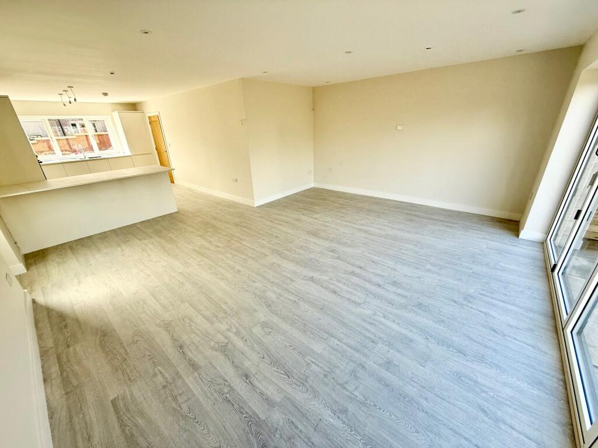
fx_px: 242
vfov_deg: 85.7
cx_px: 299
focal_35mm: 14
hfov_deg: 102.1
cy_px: 224
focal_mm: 2.22
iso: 50
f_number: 2.2
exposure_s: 1/182
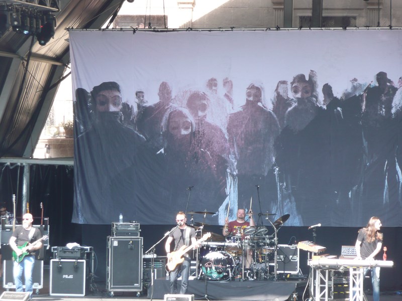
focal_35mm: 212
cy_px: 150
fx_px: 2462
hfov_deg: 9.3
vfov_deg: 7.0
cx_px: 201
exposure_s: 1/50
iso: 100
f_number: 4.8
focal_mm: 34.8
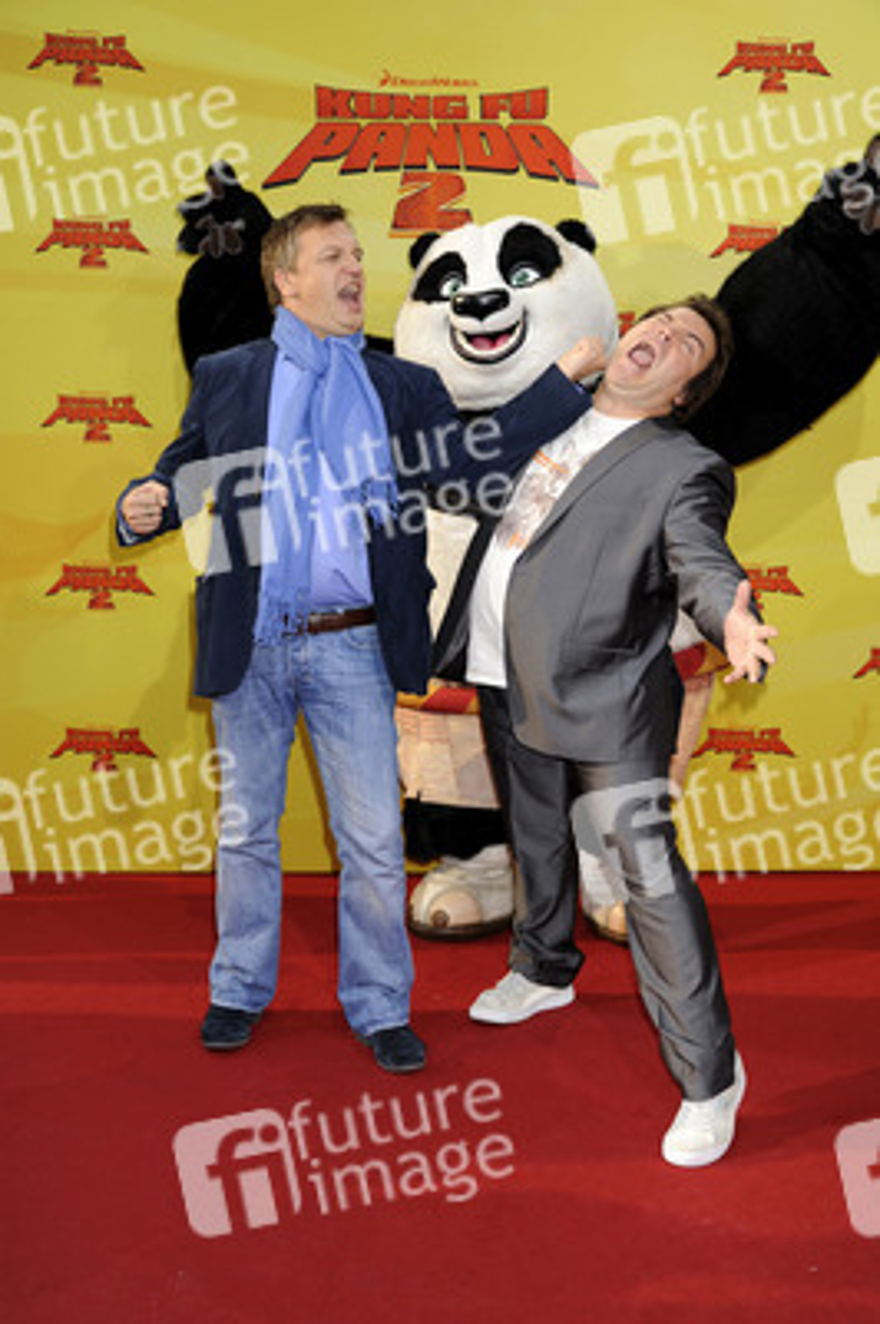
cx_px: 440
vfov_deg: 44.5
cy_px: 662
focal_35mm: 44
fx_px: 1616
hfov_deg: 30.5
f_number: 6.3
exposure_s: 1/250
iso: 250
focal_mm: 44
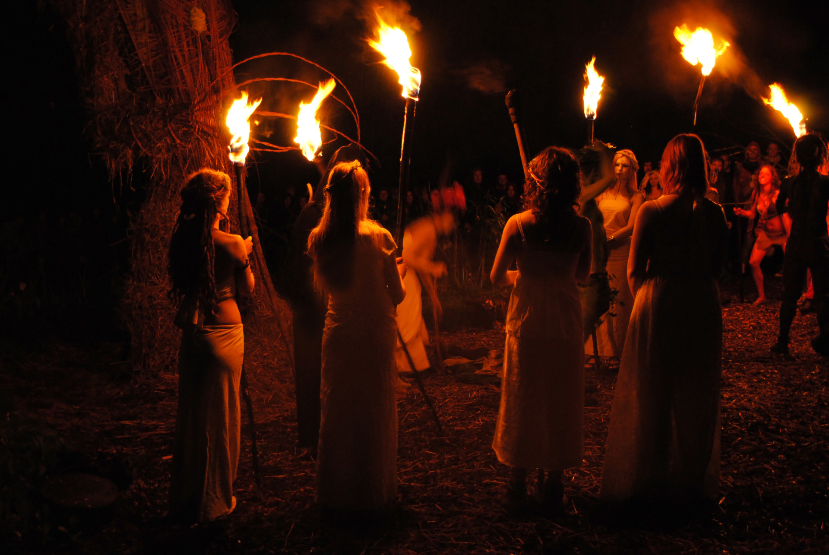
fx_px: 1107
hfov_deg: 41.1
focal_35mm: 48
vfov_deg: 28.1
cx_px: 414
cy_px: 278
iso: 800
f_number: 4.8
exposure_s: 1/8
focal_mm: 32
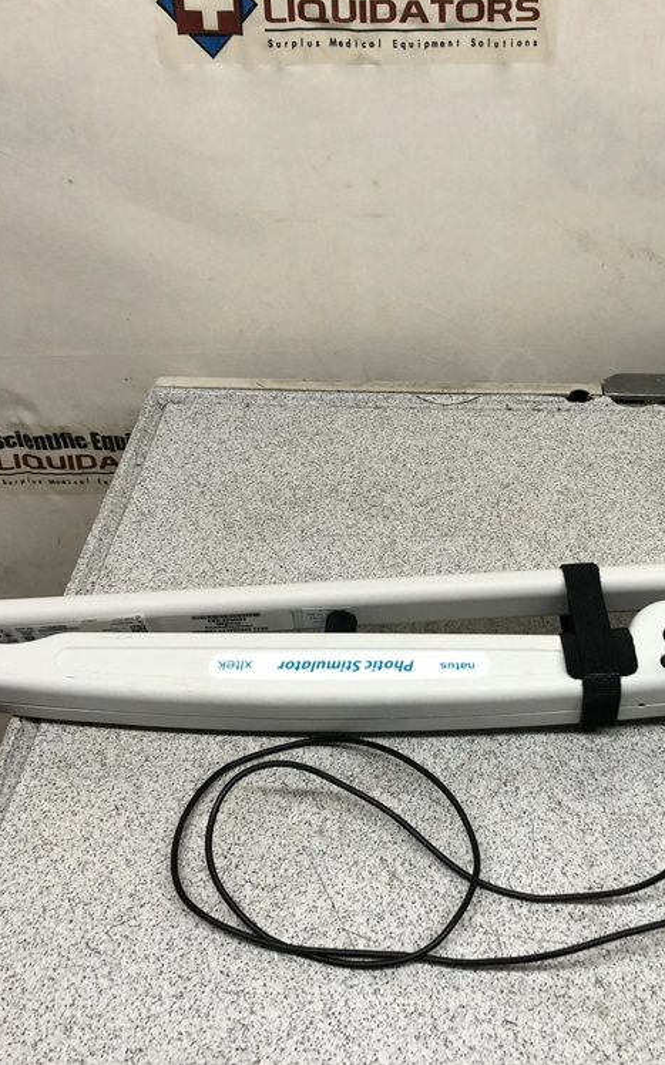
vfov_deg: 49.3
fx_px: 1161
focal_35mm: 40
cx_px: 461
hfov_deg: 31.6
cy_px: 528
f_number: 1.8
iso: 25
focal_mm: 3.99
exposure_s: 1/40
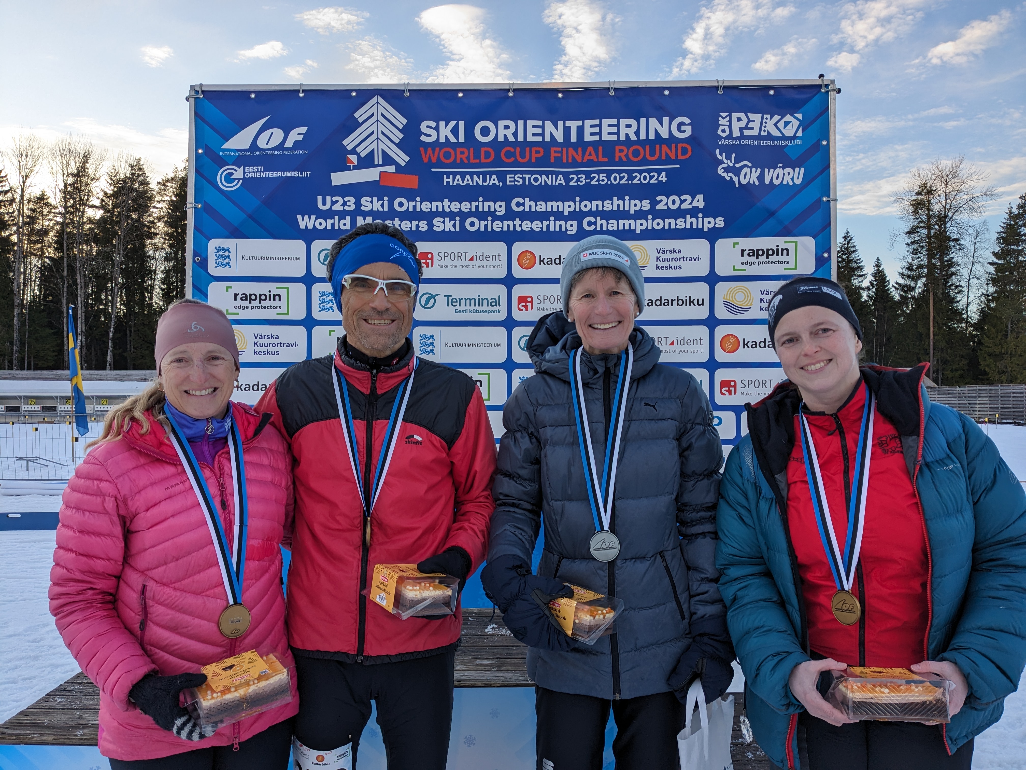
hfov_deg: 65.3
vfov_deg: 51.4
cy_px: 385
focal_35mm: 27
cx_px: 513
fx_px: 800
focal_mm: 4.38
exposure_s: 1/520
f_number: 1.73
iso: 34
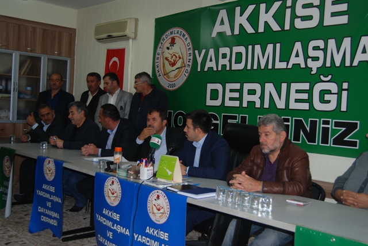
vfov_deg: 34.3
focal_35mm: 39
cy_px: 123
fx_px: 399
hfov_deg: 49.5
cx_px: 184
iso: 250
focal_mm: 26
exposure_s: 1/60
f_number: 4.2
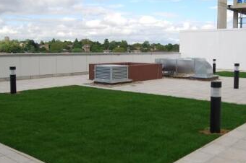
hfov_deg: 46.0
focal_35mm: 42
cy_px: 78
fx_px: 287
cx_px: 154
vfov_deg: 31.8
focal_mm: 20
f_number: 6.3
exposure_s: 1/200
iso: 100
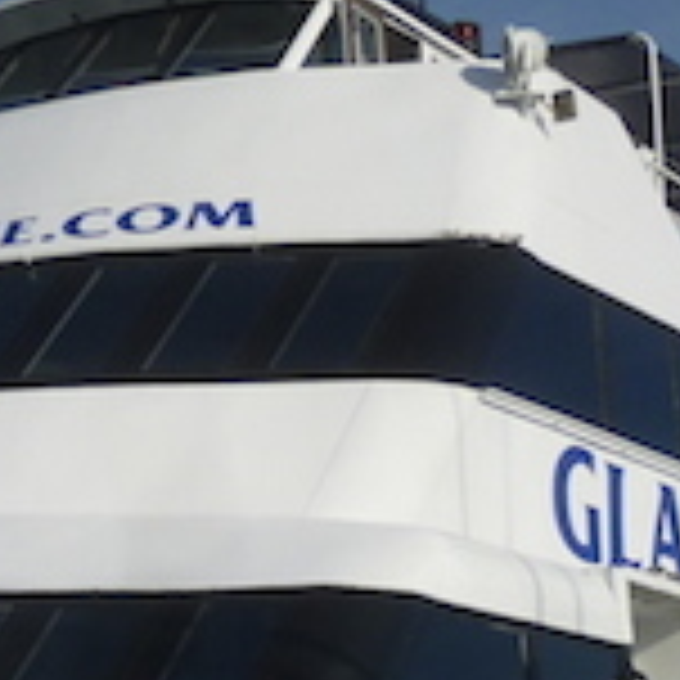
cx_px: 5
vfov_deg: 15.6
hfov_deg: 15.7
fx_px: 2422
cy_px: 712
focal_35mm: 109
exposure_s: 1/250
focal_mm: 5.2
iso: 100
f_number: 9
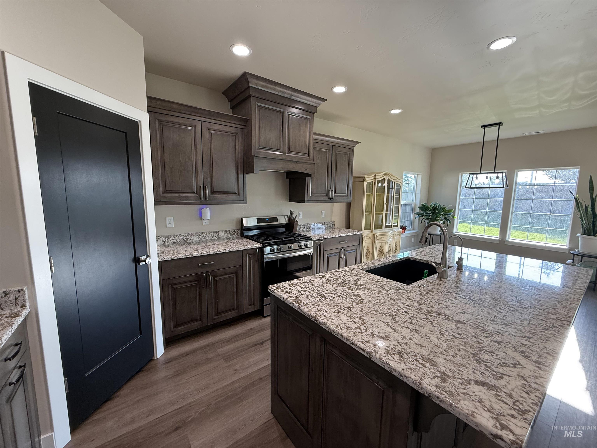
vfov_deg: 85.7
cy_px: 224
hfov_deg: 102.1
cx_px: 298
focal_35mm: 14
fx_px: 241
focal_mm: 2.22
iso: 160
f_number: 2.2
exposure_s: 1/120
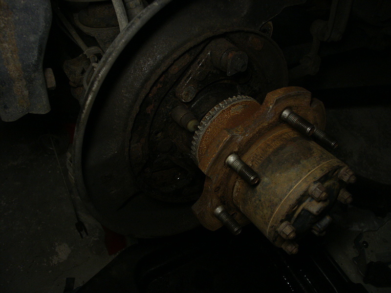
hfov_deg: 61.7
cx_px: 196
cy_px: 146
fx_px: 328
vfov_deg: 48.2
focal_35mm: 29
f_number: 2.8
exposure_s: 1/30
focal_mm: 7.65
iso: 100
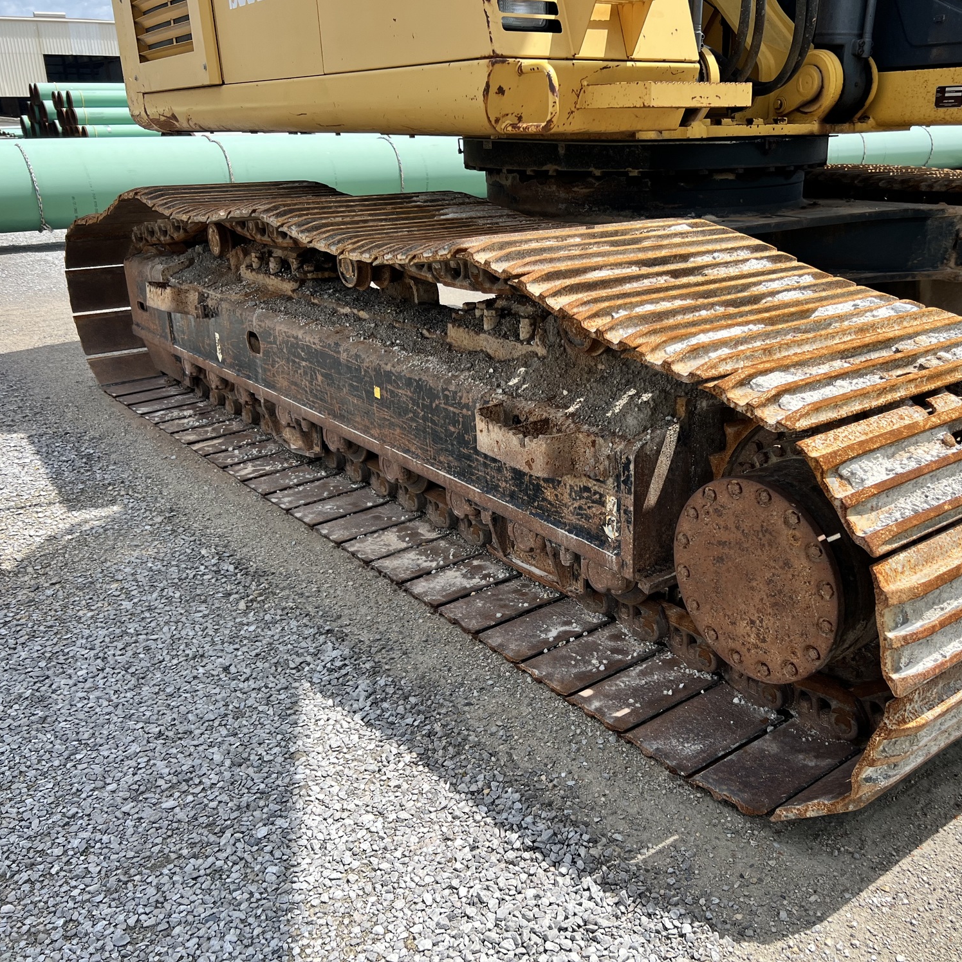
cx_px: 585
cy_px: 476
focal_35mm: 31
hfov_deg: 52.1
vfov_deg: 52.5
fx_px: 975
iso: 50
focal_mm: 5.7
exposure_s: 1/2513
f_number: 1.5
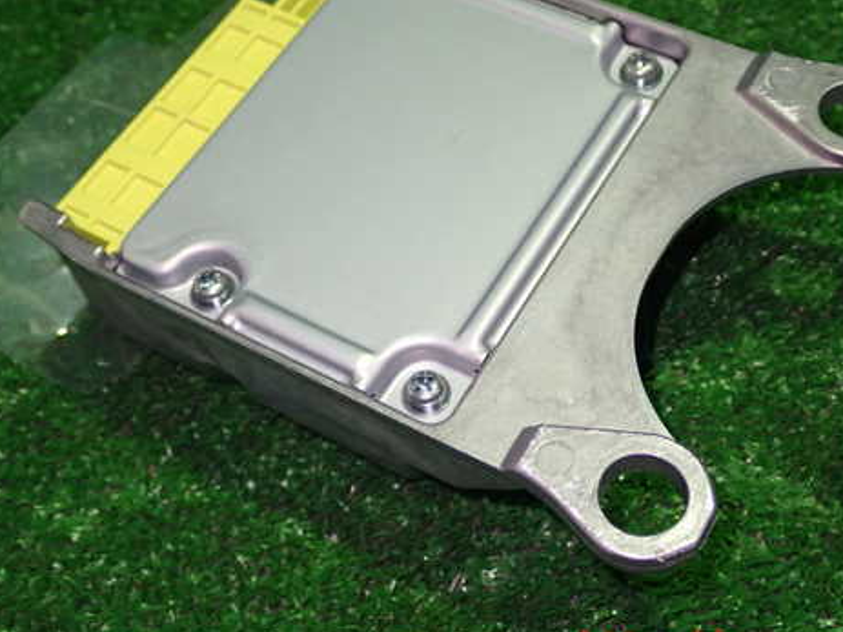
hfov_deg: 33.8
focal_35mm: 57
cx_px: 446
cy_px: 262
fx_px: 1388
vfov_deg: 25.6
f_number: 2.9
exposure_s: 1/40
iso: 500
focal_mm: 7.84
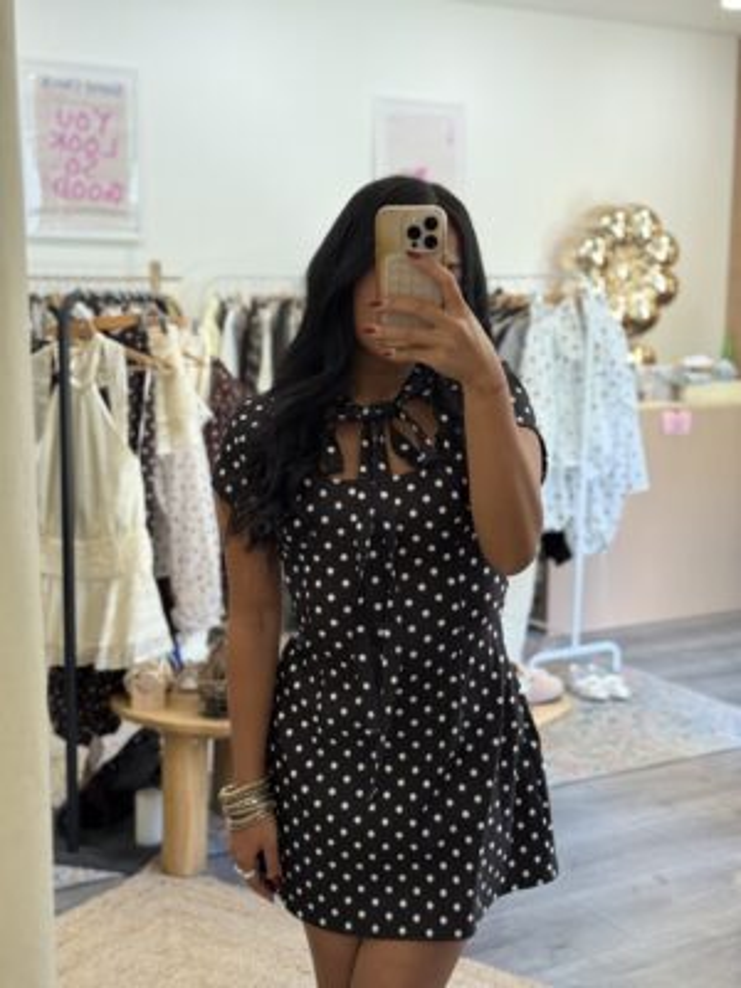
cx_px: 370
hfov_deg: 30.3
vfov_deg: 39.7
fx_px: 1370
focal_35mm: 48
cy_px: 494
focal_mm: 6.76
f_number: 1.78
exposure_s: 1/50
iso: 160
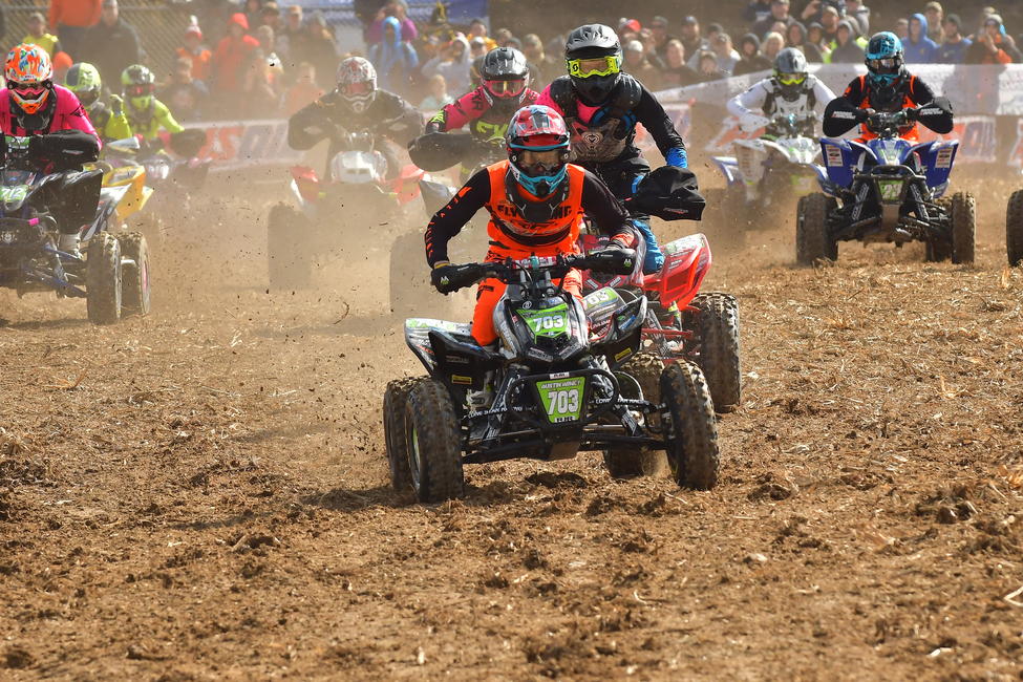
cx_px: 512
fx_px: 11366
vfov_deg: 3.4
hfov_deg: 5.2
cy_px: 341
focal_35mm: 400
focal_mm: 200
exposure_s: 1/1600
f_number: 5.6
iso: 400
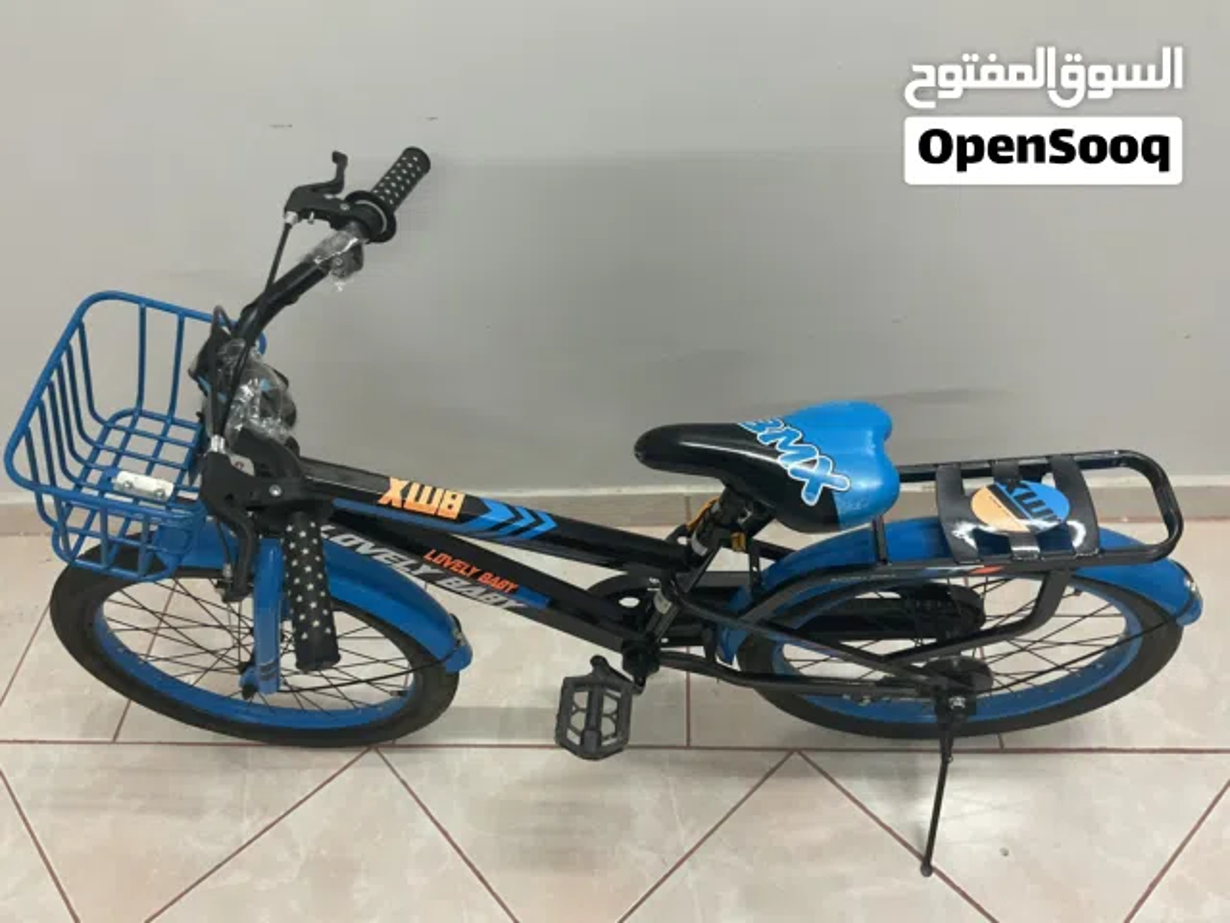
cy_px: 462
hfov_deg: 61.7
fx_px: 1030
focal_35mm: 29
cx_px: 615
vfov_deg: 48.2
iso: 200
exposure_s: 1/40
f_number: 1.8
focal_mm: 3
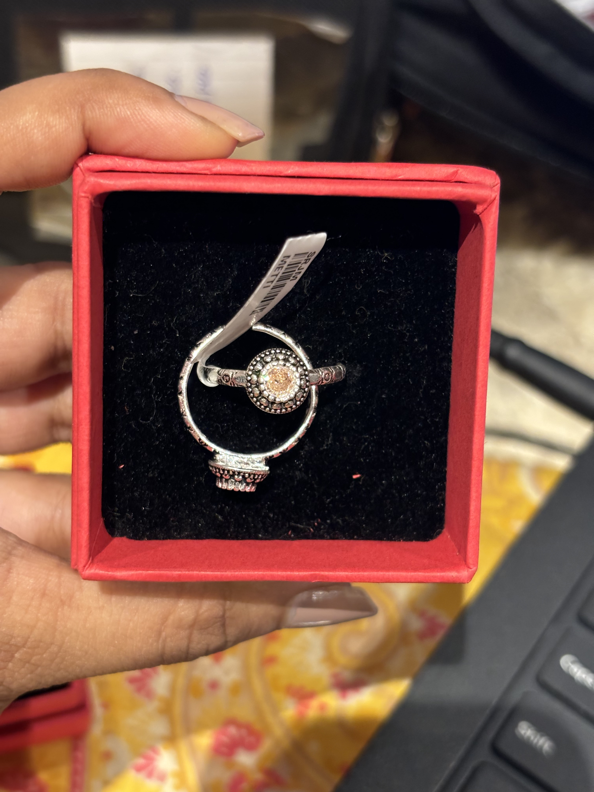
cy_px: 396
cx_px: 297
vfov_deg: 36.8
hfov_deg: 28.0
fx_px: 1190
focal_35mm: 52
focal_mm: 5.96
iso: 250
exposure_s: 1/33
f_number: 1.6
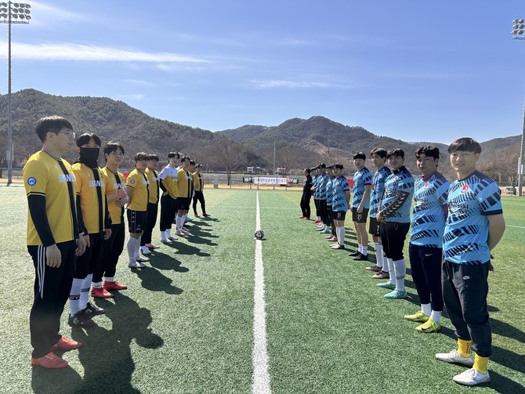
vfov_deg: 56.8
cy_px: 197
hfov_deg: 71.6
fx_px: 364
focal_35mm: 24
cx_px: 262
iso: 80
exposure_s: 1/4545
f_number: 1.78
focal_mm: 6.86
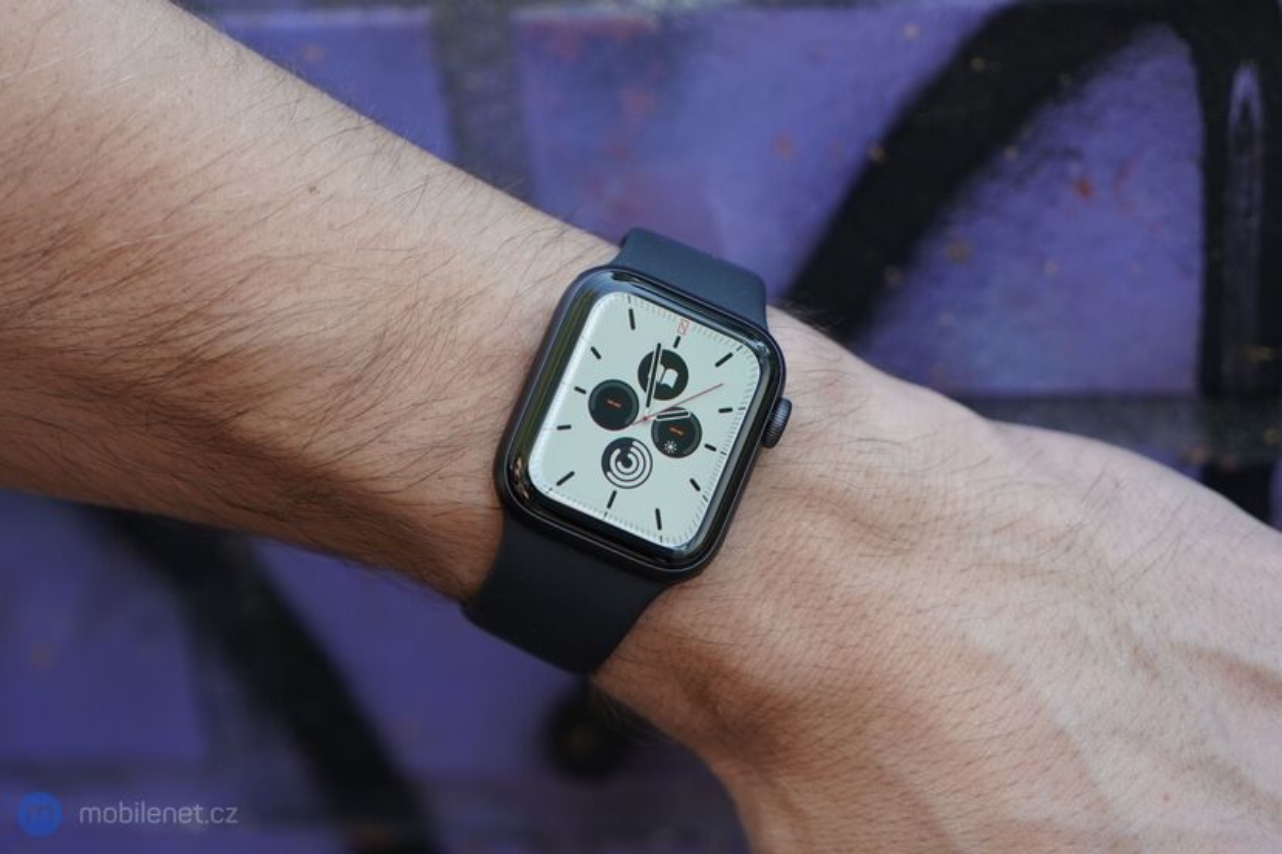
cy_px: 427
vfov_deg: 19.4
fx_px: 2492
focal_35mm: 70
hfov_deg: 28.9
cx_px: 641
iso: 320
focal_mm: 70
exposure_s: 1/200
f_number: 4
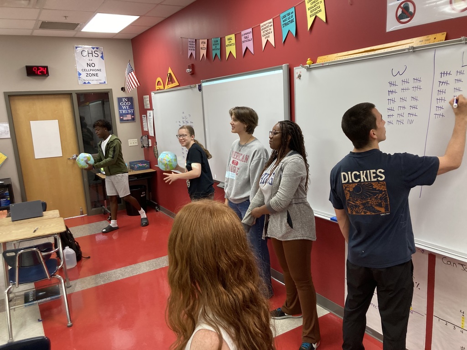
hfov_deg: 63.4
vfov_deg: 49.7
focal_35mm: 28
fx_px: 378
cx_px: 234
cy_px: 175
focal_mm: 3.99
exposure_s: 1/60
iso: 100
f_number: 1.8
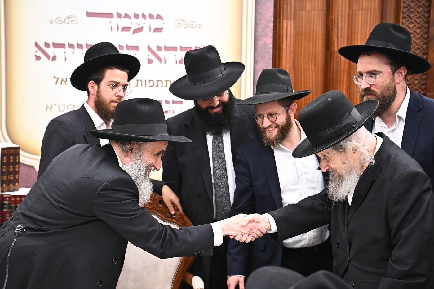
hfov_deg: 35.7
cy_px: 144
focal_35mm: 56
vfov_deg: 24.2
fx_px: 675
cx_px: 217
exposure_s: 1/200
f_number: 4
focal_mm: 56
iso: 3200
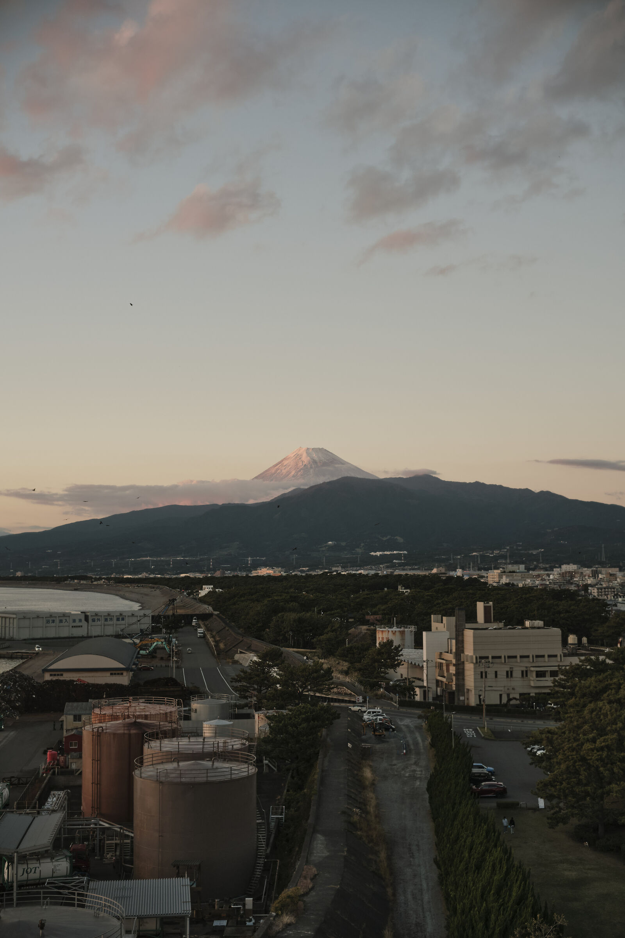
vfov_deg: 47.4
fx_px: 1068
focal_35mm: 41
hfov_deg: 32.6
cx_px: 312
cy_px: 469
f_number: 5.6
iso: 400
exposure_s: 1/100
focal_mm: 27
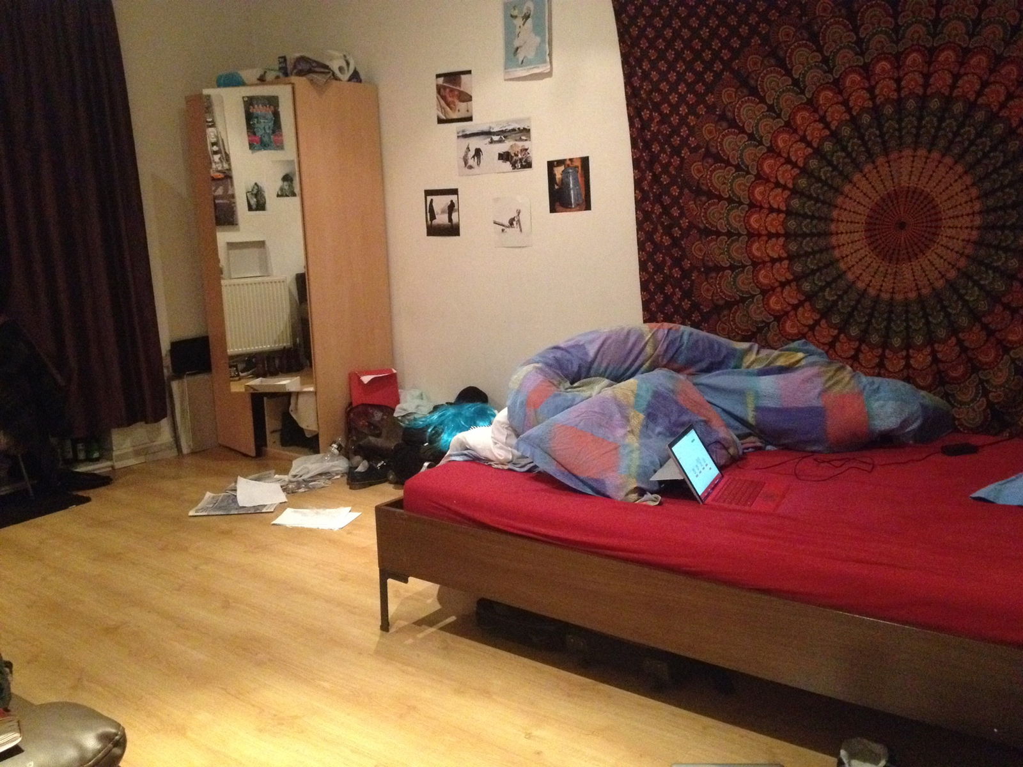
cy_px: 384
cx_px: 512
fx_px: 1034
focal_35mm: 35
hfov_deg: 52.6
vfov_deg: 40.7
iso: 800
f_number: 2.4
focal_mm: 4.28
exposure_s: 1/15
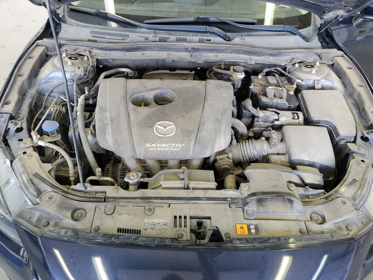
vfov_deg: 53.1
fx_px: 280
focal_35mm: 26
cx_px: 186
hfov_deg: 67.3
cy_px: 140
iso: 127
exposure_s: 1/60.2
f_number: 1.5
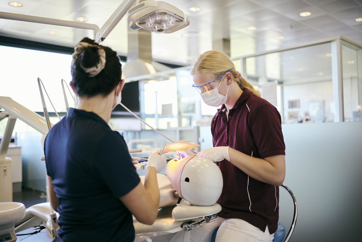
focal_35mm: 35
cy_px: 121
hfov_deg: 54.4
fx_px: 352
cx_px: 181
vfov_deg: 37.9
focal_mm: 35
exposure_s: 1/125
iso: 160
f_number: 1.8
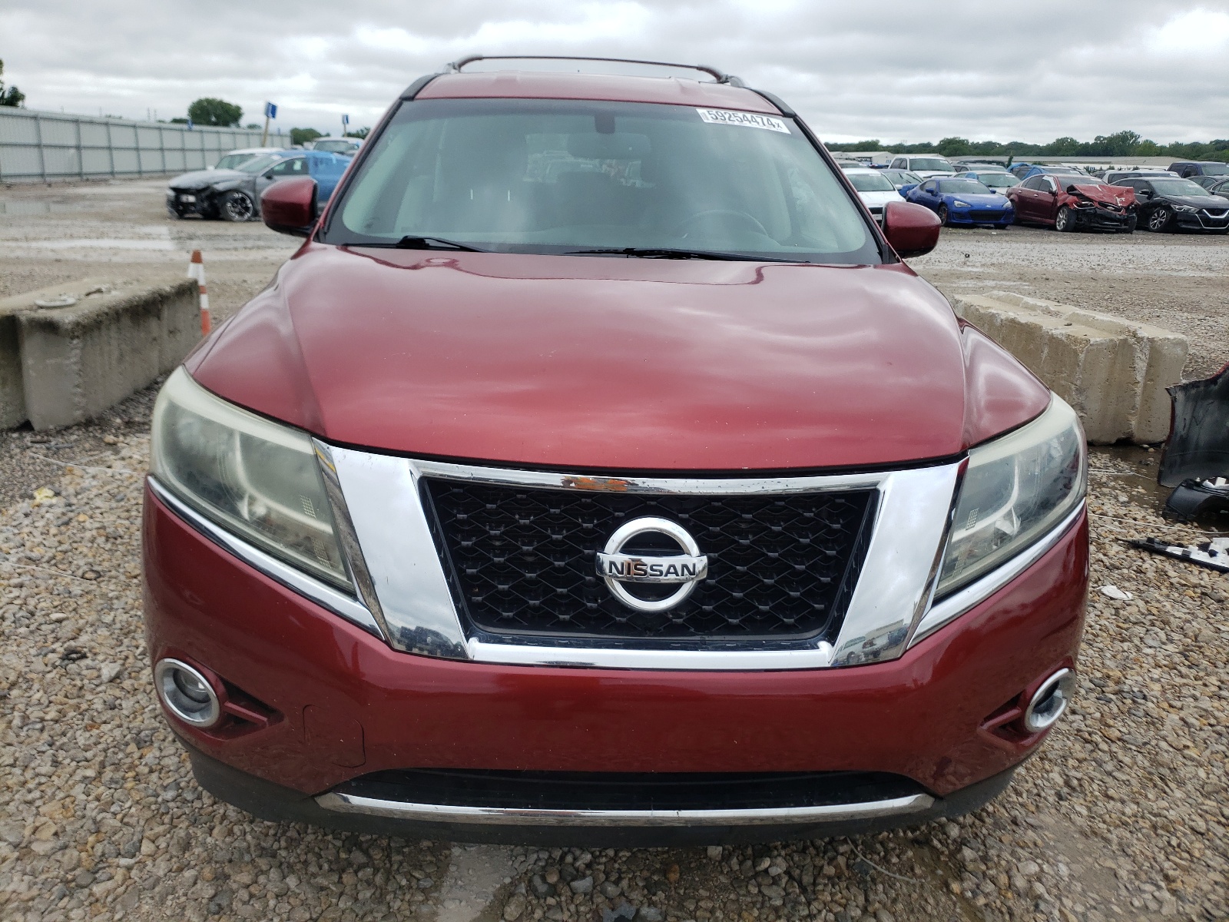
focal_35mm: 26
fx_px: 923
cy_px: 461
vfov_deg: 53.1
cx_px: 614
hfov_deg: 67.3
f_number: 1.5
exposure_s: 1/1667
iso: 50
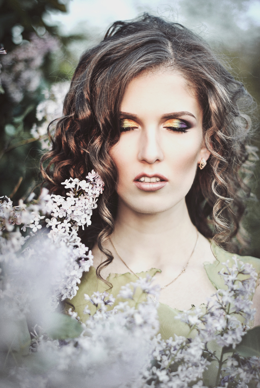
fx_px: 810
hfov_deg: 18.2
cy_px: 194
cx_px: 130
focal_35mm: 75
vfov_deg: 27.0
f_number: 1.4
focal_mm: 50
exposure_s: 1/500
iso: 200
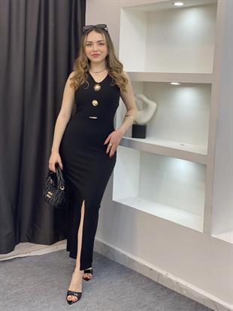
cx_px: 116
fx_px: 466
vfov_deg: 36.8
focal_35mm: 52
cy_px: 156
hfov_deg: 28.0
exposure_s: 1/100
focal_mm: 6
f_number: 2
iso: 100
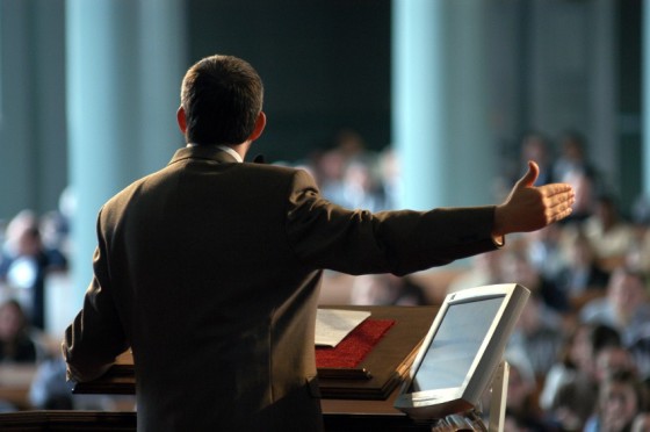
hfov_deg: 6.5
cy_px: 216
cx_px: 325
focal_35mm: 315
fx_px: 5681
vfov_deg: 4.4
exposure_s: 1/100
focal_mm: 210
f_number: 3
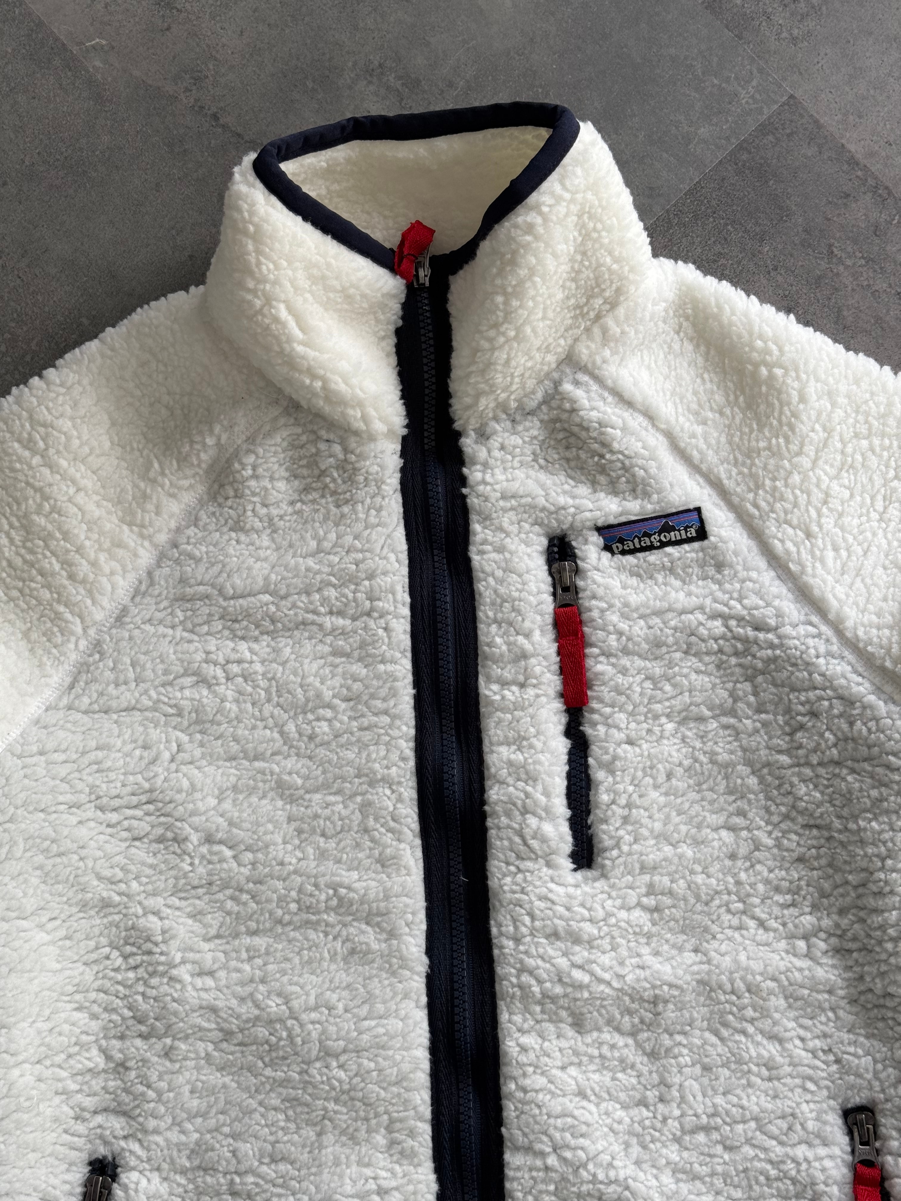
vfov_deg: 39.7
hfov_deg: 30.3
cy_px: 600
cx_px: 450
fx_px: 1666
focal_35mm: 48
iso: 50
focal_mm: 6.76
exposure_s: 1/164
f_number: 1.78
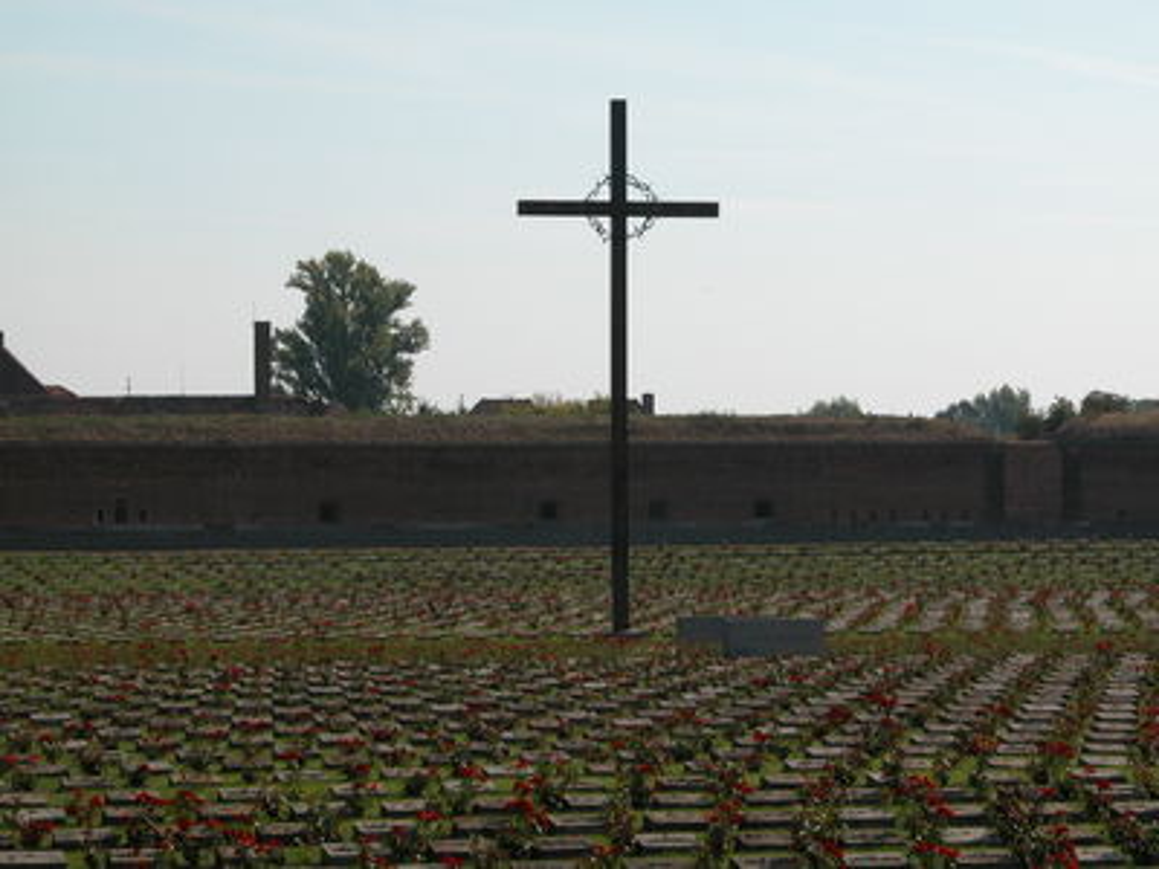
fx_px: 4554
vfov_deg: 10.9
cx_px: 580
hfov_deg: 14.5
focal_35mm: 136
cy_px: 434
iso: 100
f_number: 6.8
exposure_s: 1/528
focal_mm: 34.7
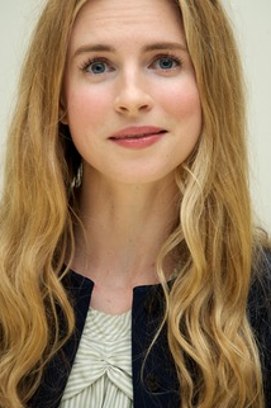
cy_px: 175
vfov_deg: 7.9
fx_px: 2953
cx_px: 142
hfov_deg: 5.3
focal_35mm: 261
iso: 640
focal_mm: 210
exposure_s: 1/60
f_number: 6.3
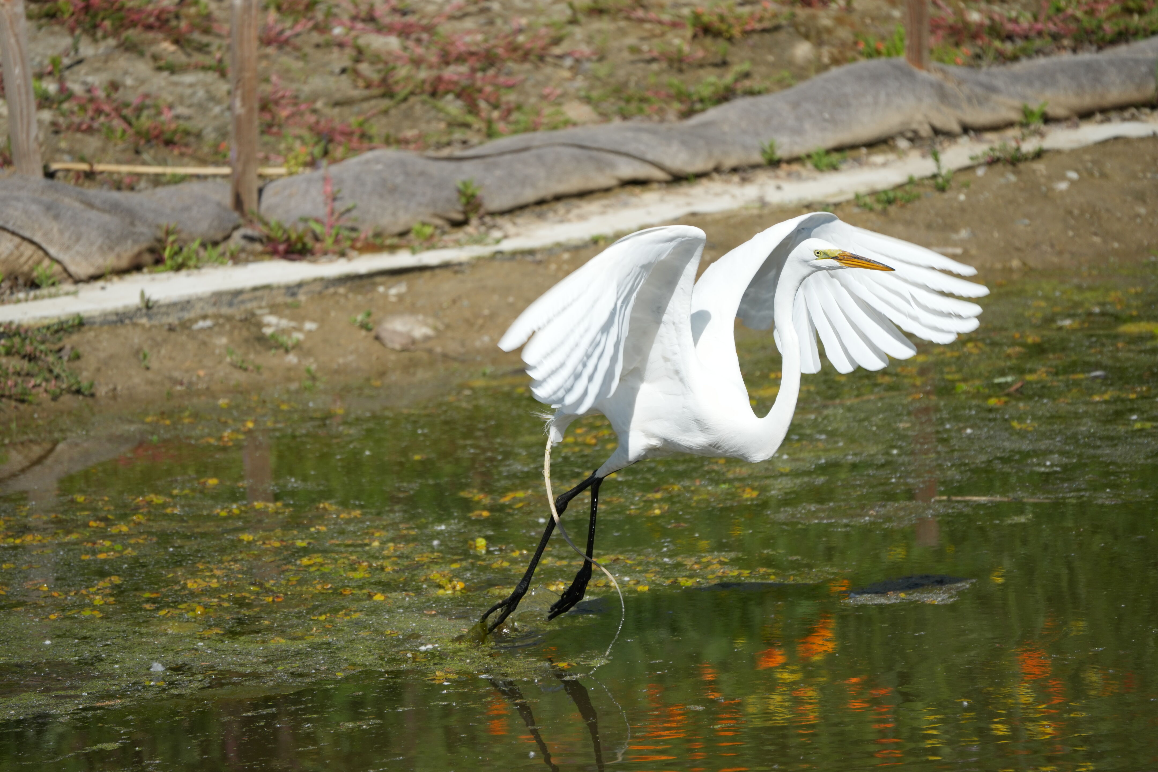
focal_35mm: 400
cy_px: 386
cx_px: 579
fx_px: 12866
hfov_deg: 5.2
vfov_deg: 3.4
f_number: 6.3
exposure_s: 1/1600
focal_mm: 400
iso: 400
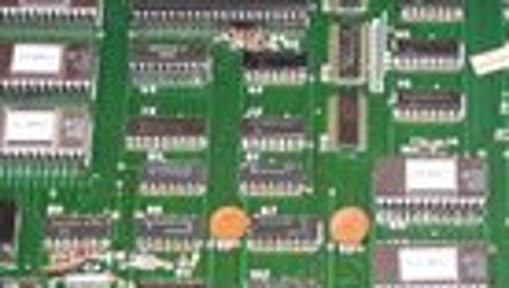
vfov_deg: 8.0
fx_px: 2054
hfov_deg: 14.0
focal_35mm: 152
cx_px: 468
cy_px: 89
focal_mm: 7.7
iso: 200
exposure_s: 1/30
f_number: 3.8
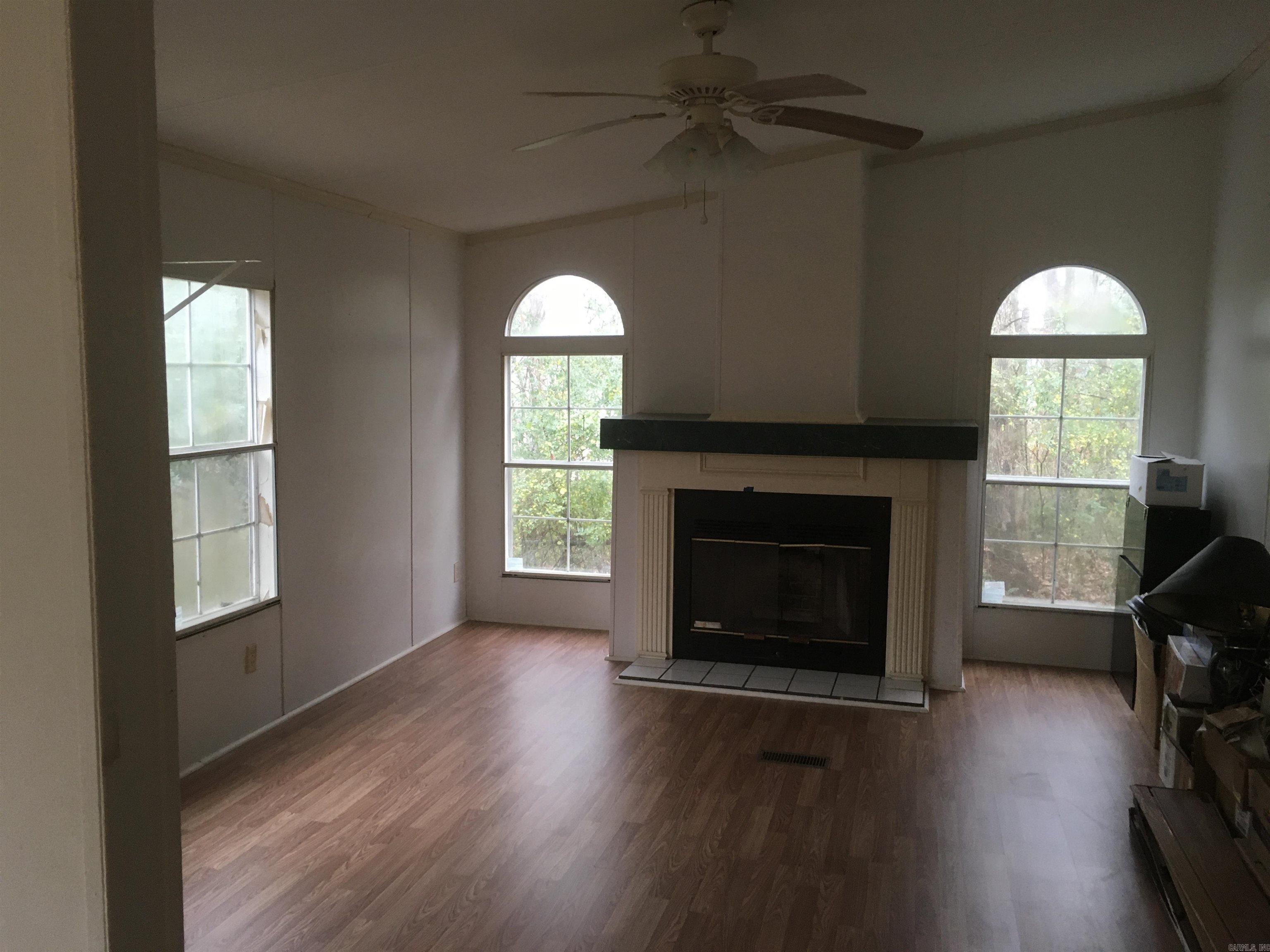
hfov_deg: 61.7
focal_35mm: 29
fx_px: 1064
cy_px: 476
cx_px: 635
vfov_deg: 48.2
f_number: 2.2
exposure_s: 1/30
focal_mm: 4.15
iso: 80
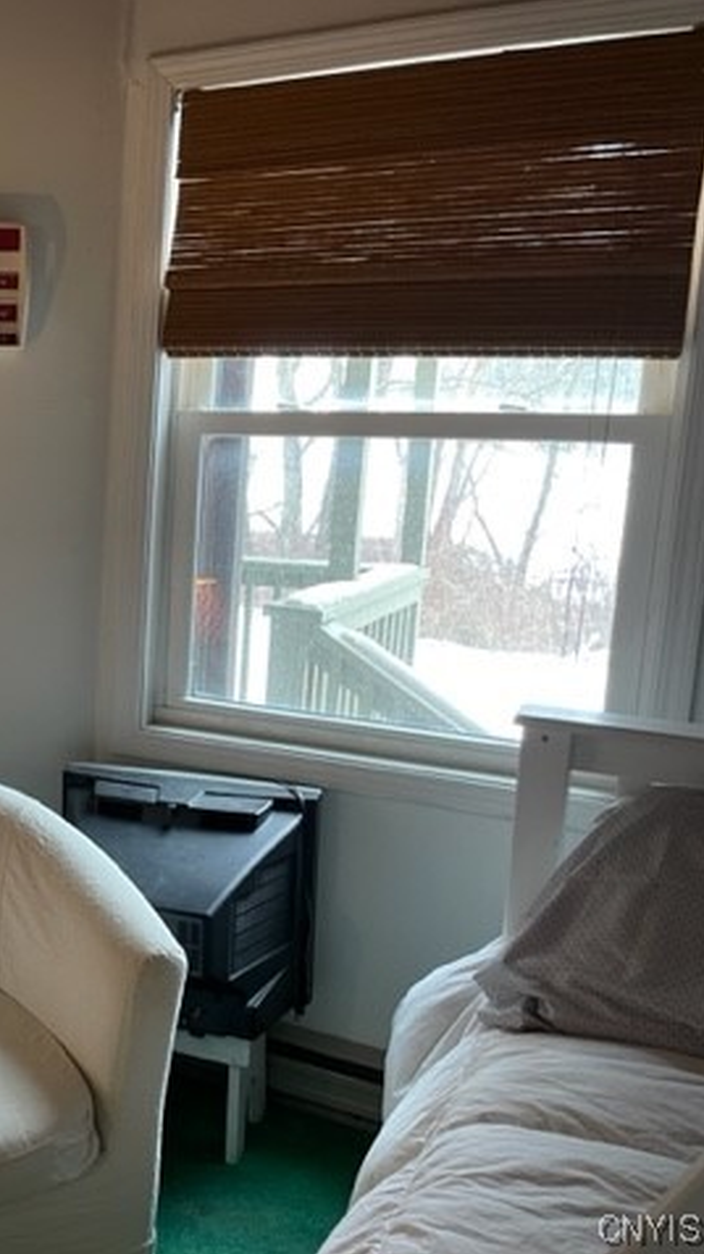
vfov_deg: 52.8
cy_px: 626
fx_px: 1262
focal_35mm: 38
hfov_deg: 27.6
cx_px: -131
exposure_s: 1/60
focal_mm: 4.2
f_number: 1.6
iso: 100
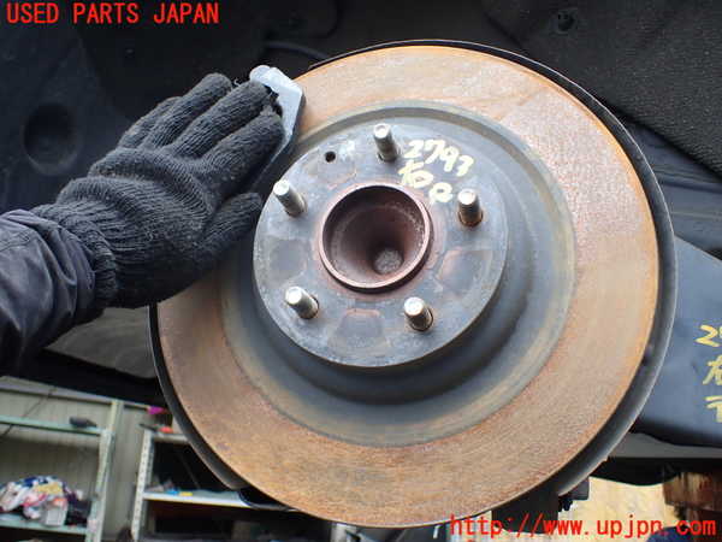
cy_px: 271
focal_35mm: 30
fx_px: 626
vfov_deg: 46.8
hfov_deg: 60.0
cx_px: 361
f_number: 2.3
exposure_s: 1/125
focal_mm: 5.4
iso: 100
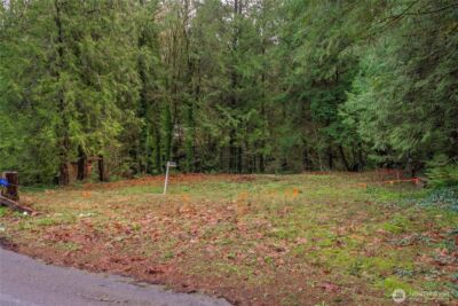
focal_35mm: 21
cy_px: 153
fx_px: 267
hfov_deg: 81.2
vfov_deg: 59.5
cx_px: 229
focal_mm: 21
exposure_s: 1/30
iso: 1000
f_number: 7.1
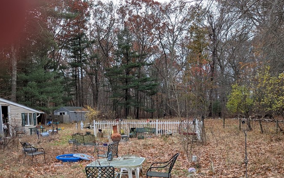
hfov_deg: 50.2
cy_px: 153
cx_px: 119
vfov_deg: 31.5
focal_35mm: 39
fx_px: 302
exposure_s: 1/227
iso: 52
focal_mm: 6.81
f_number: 1.85
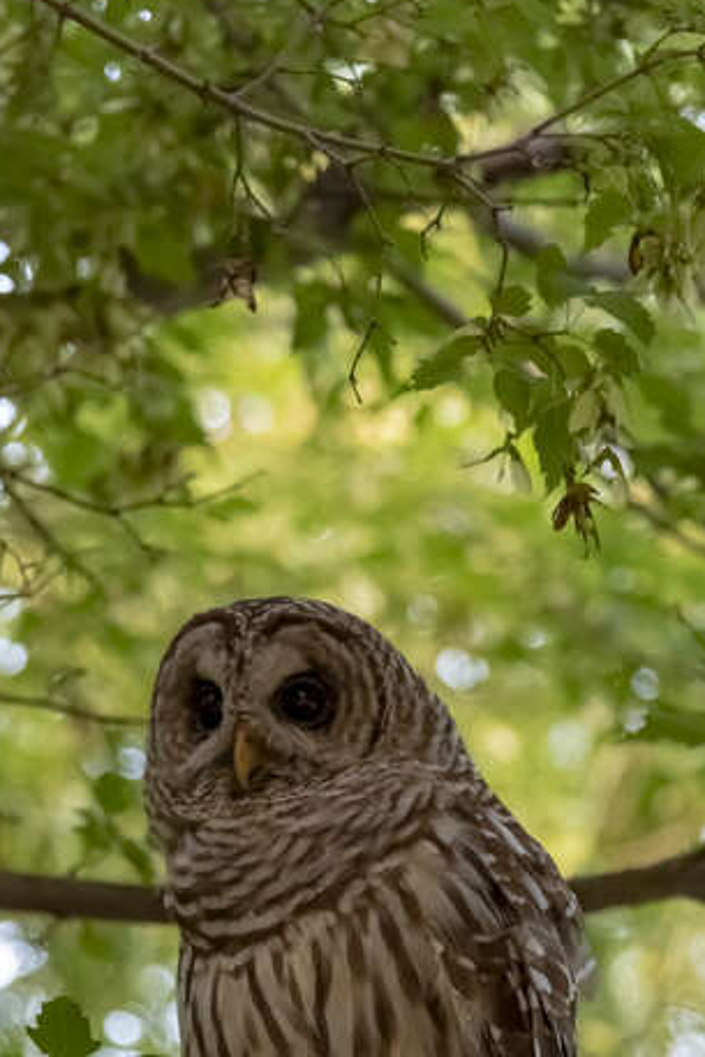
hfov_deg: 6.5
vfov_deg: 9.8
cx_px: 296
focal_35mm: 210
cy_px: 779
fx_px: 6164
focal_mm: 120
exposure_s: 1/125
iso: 1600
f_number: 4
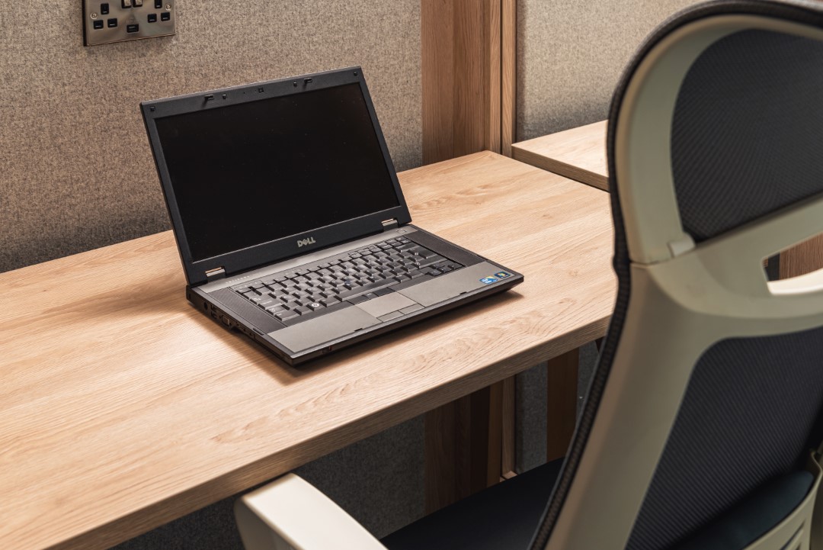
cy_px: 275
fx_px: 1098
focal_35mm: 48
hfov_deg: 41.1
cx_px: 412
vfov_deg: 28.1
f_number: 8
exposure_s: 1/40
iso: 100
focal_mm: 48
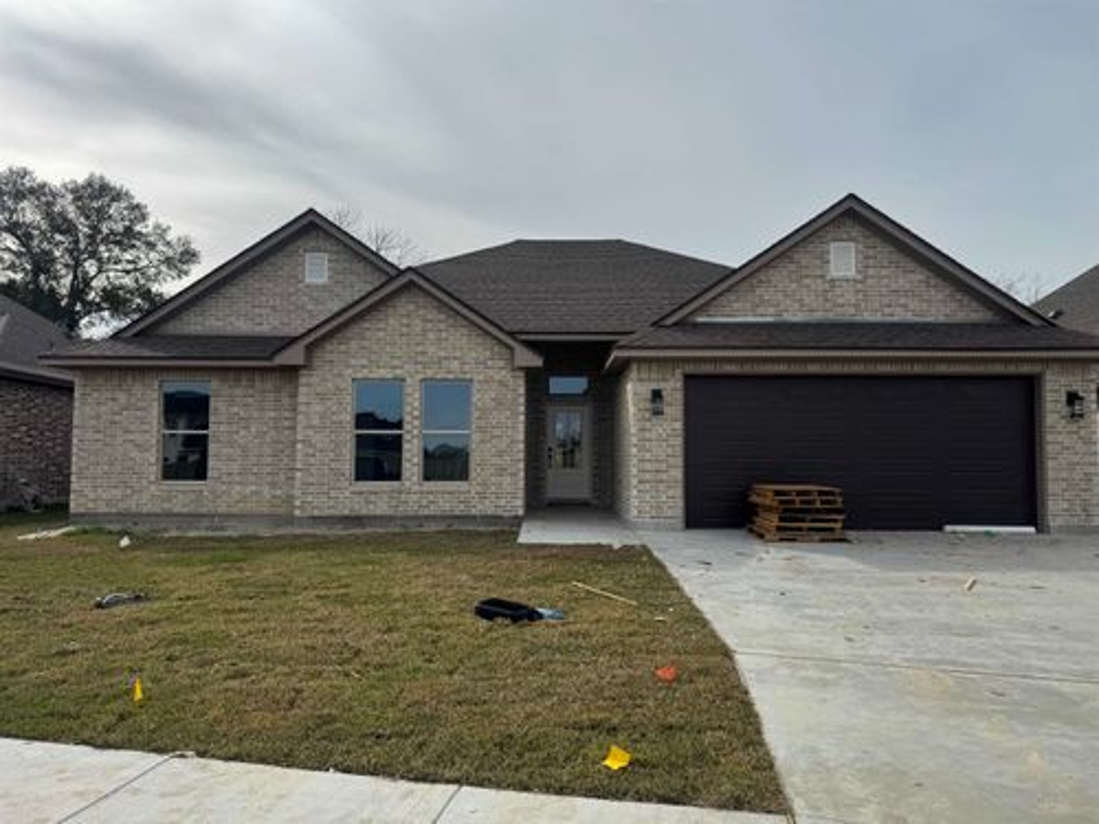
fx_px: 762
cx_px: 550
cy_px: 412
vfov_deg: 56.8
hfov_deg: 71.6
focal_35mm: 24
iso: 80
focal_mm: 6.76
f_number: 1.78
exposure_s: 1/7092
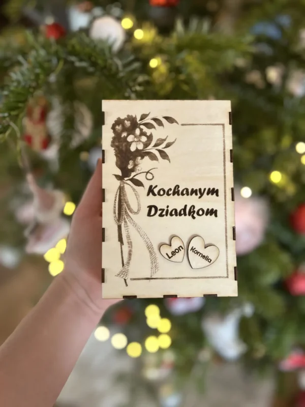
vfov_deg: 67.3
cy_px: 204
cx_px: 152
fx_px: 305
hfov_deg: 53.1
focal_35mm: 26
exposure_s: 1/60
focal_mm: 5.7
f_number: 1.5
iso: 250
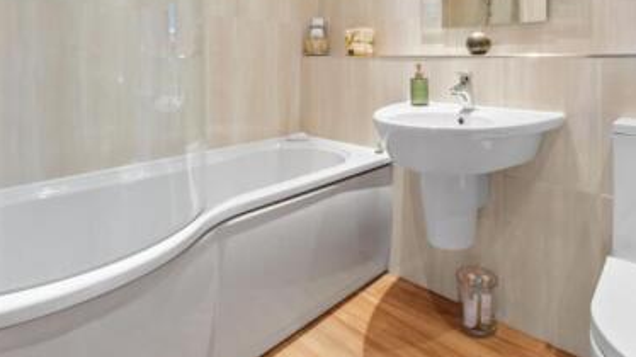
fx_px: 371
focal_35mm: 22
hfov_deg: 80.9
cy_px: 76
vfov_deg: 48.7
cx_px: 357
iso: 800
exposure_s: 4
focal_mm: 12
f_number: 18
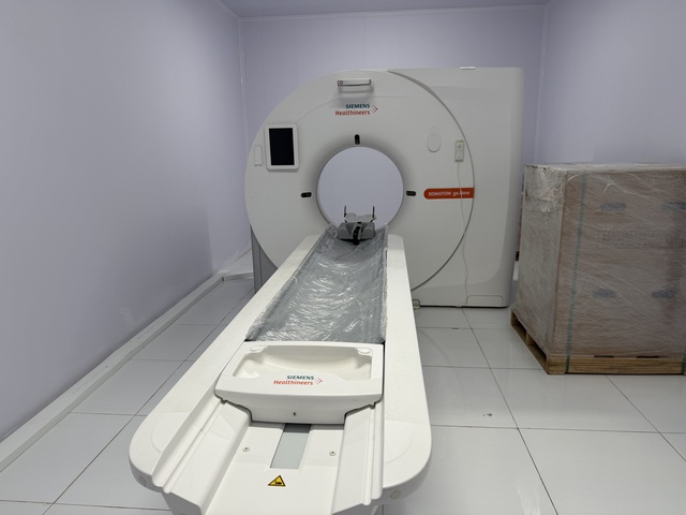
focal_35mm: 24
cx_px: 343
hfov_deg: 71.6
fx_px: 476
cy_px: 258
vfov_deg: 56.8
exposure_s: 1/100
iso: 64
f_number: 1.78
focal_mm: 6.76
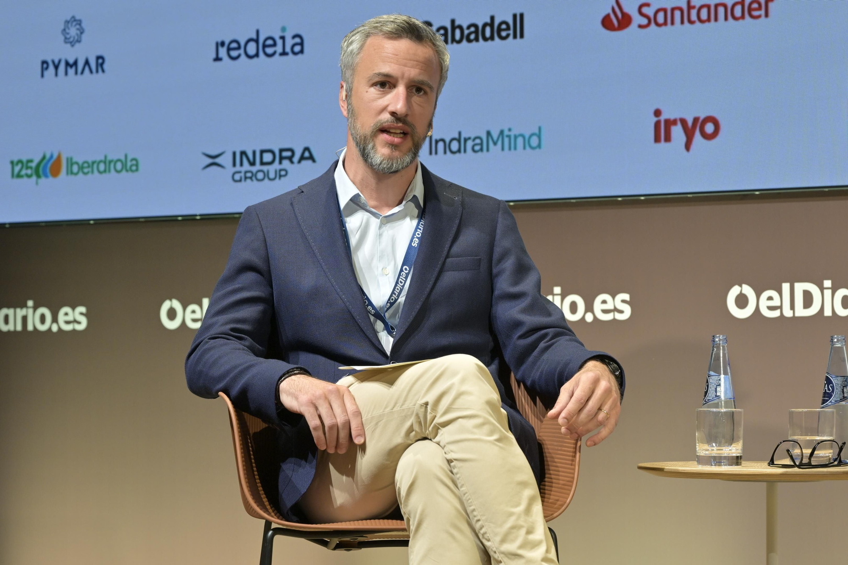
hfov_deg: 16.1
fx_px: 2991
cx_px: 424
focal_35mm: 127
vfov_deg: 10.8
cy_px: 282
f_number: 5
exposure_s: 1/80
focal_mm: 85
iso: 400
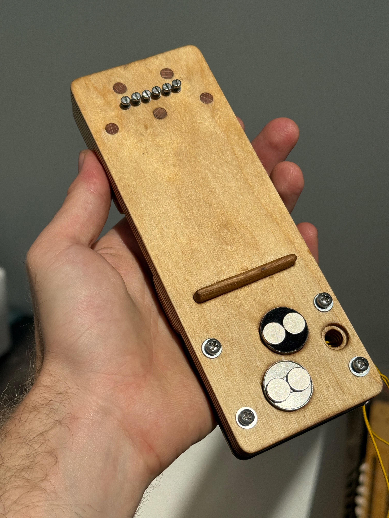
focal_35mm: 48
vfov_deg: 39.7
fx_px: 719
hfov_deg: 30.3
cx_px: 194
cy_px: 259
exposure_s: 1/9901
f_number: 1.78
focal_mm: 6.76
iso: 64
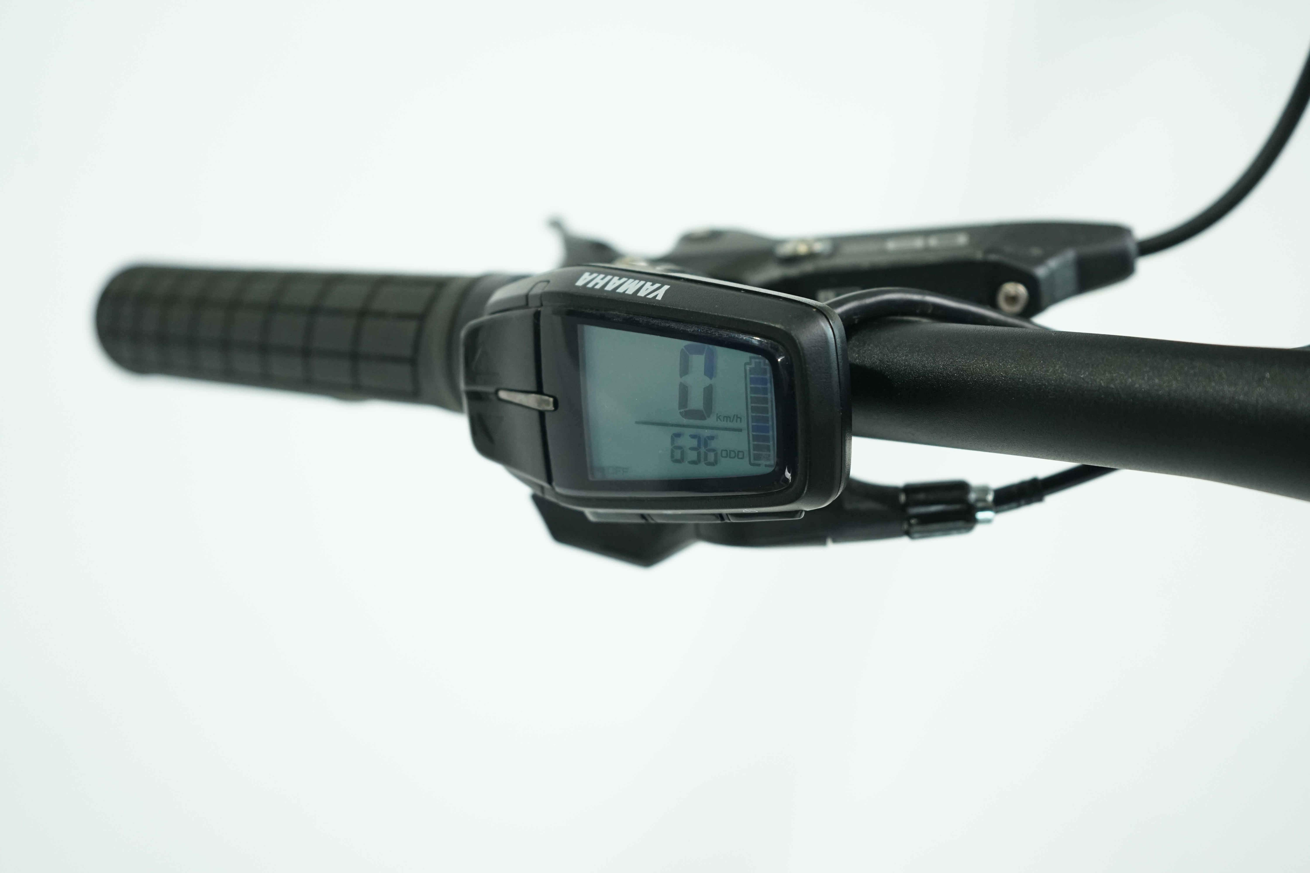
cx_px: 655
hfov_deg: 45.4
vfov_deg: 31.2
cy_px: 436
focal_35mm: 43
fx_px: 1565
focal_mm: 43
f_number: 4.5
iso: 1600
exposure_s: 1/200
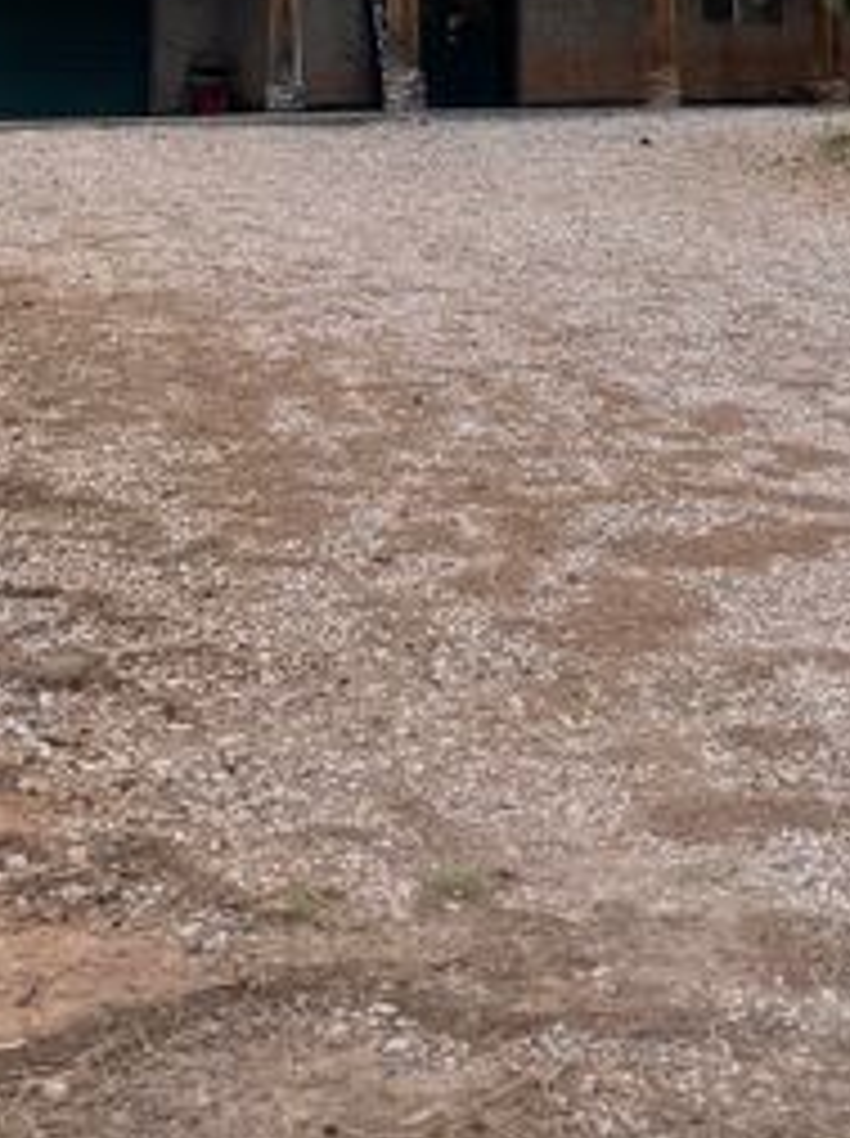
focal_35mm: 66
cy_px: -11
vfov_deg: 27.6
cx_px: 355
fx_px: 2166
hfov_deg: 22.2
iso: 32
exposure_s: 1/1912
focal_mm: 5.1
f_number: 1.6
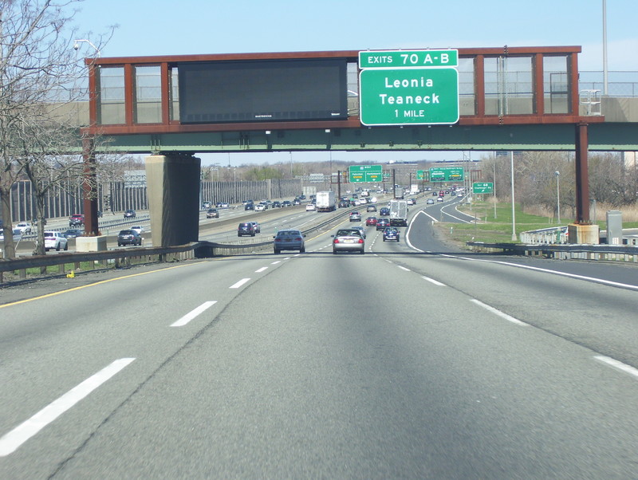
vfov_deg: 13.7
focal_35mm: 108
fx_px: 1993
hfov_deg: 18.2
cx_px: 319
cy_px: 240
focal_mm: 18
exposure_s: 1/400
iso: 80
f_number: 4.6
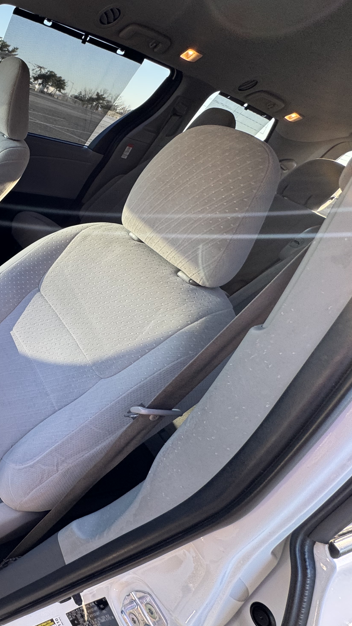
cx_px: -52
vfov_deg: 83.8
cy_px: 309
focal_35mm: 21
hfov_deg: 40.8
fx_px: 348
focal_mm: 2.22
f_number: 2.2
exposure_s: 1/99
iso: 64
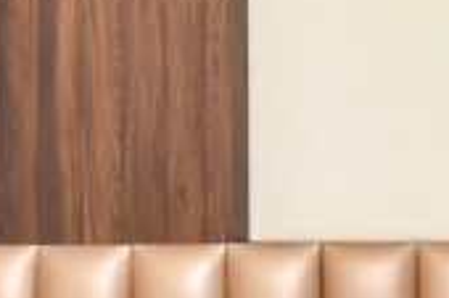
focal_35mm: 102
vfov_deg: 13.4
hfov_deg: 17.9
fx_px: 1271
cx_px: 677
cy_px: 218
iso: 400
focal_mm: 16
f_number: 8
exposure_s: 1/100
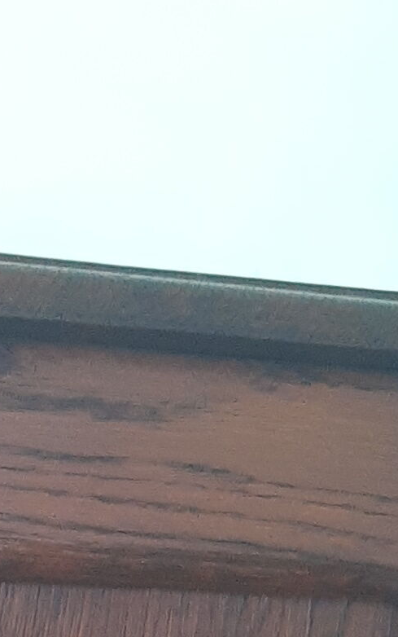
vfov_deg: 11.6
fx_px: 2446
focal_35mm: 141
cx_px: -184
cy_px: 1614
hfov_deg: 9.1
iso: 92
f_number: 1.7
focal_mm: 4.75
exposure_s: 1/60
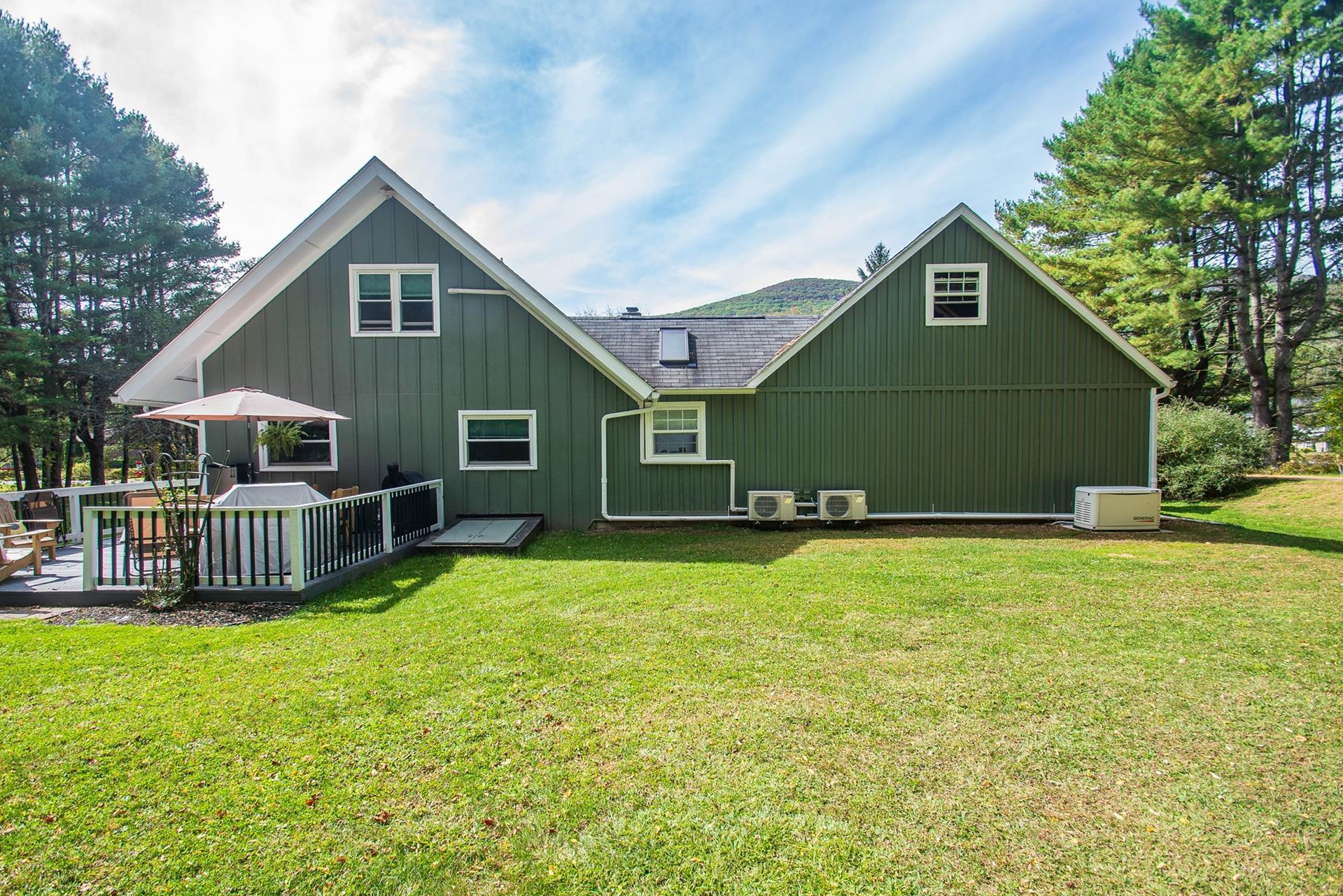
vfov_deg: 73.7
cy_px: 469
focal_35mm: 16
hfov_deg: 96.7
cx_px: 677
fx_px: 597
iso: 100
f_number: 5.6
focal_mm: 10
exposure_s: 1/125
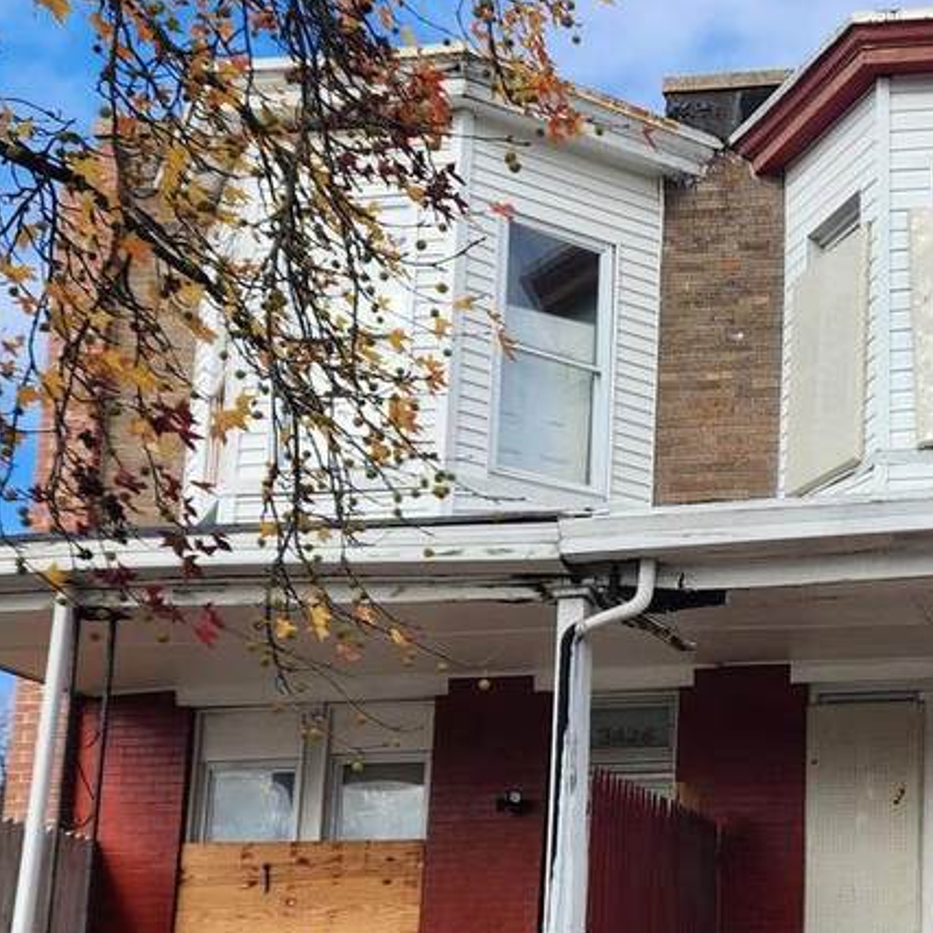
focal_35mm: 61
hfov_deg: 26.0
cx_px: 1029
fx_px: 1860
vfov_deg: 27.6
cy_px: 747
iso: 20
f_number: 1.8
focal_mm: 5.4
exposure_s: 1/1030
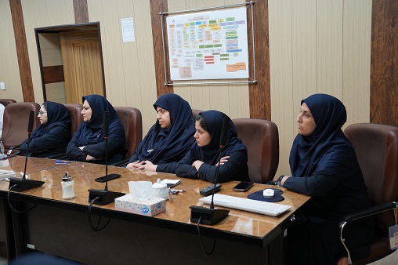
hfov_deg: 48.5
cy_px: 132
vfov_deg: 33.4
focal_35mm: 40
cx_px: 199
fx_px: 442
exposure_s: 1/160
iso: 1000
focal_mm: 40
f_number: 4
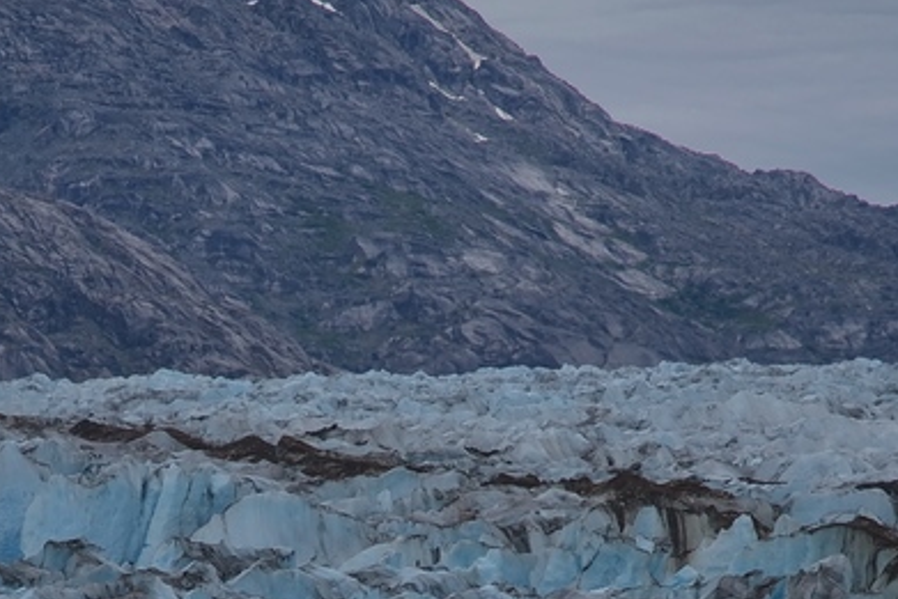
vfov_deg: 3.5
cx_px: 296
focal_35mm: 393
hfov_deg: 5.2
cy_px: 824
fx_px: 9806
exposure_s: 1/250
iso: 100
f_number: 5.6
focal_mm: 120
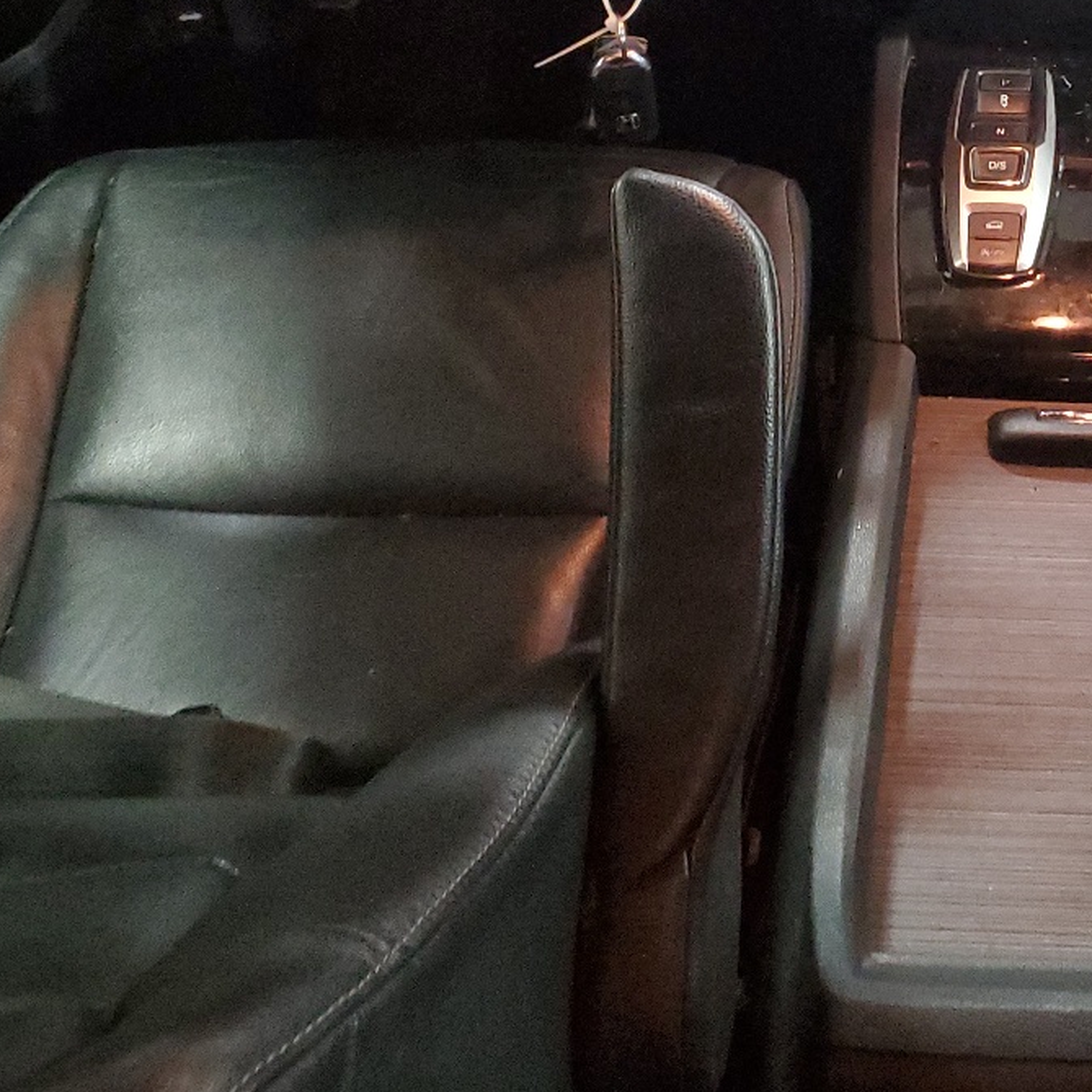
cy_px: 147
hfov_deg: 29.2
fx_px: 1963
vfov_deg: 30.0
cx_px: 1082
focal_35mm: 55
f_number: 1.5
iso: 678
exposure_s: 1/15
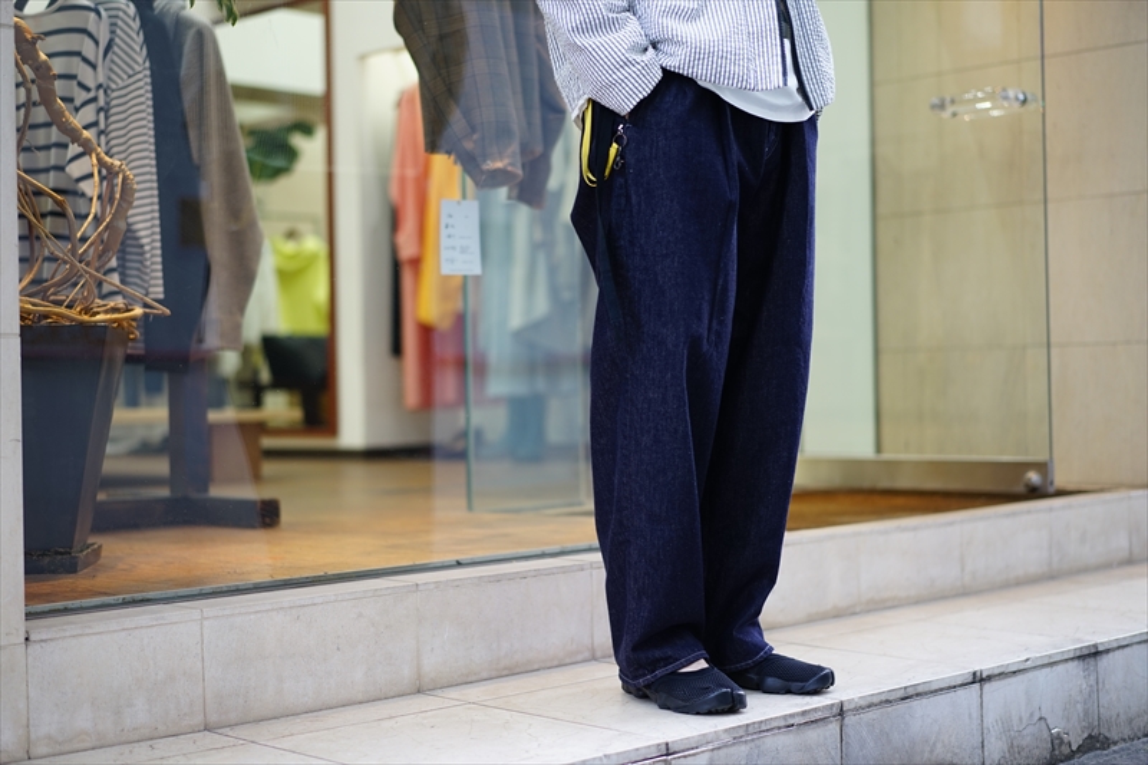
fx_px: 1753
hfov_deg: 36.3
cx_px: 574
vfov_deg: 24.6
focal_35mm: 55
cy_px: 382
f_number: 1.8
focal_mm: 55
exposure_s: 1/60
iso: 125
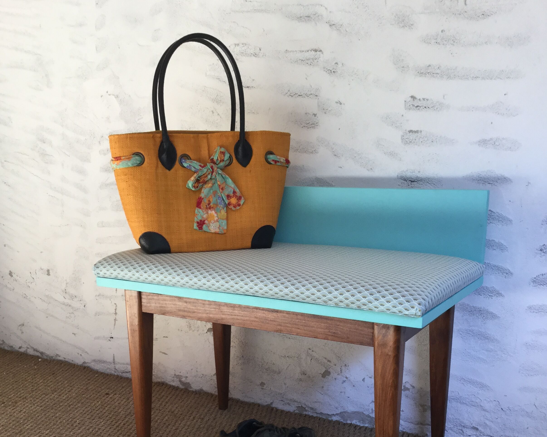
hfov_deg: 44.8
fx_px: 664
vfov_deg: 35.5
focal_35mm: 41
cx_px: 270
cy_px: 339
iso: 25
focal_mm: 3.3
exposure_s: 1/33
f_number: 2.4
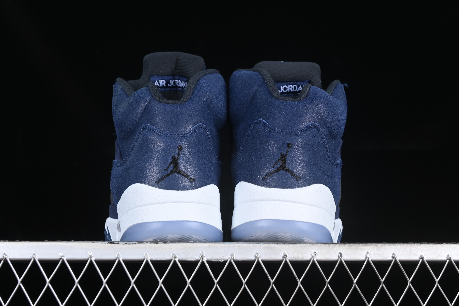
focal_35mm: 75
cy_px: 153
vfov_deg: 18.2
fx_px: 956
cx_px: 230
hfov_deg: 27.0
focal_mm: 50
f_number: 6.3
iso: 160
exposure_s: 1/60
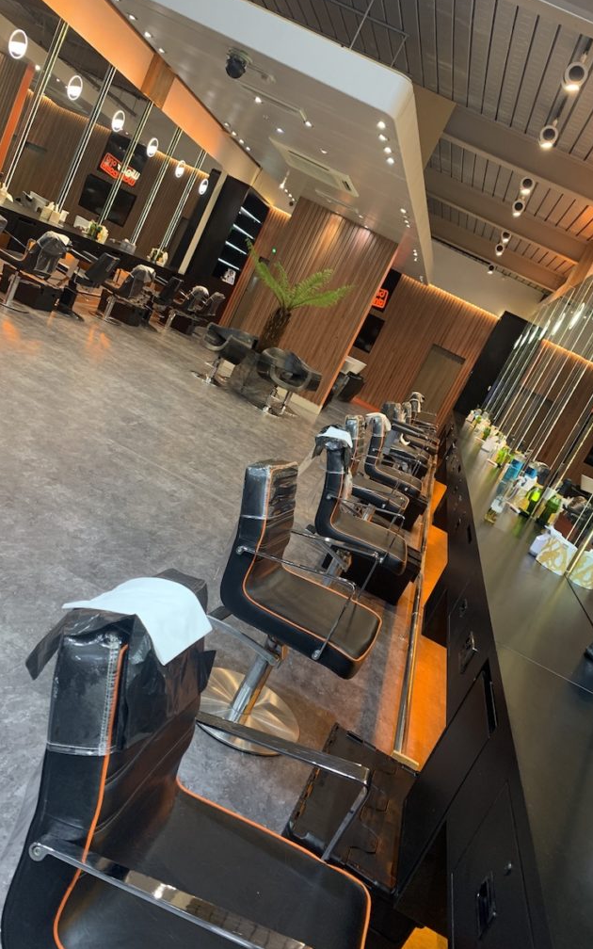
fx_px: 724
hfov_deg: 44.5
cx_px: 315
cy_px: 469
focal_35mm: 28
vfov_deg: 66.5
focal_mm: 4.25
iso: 250
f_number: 1.8
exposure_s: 1/50
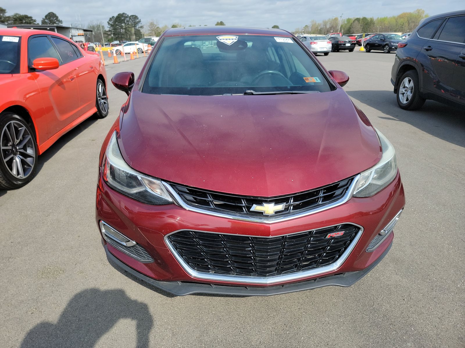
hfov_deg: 71.6
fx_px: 322
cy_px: 174
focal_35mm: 24
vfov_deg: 56.8
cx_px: 232
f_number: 1.8
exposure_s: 1/750
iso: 50
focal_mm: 6.7
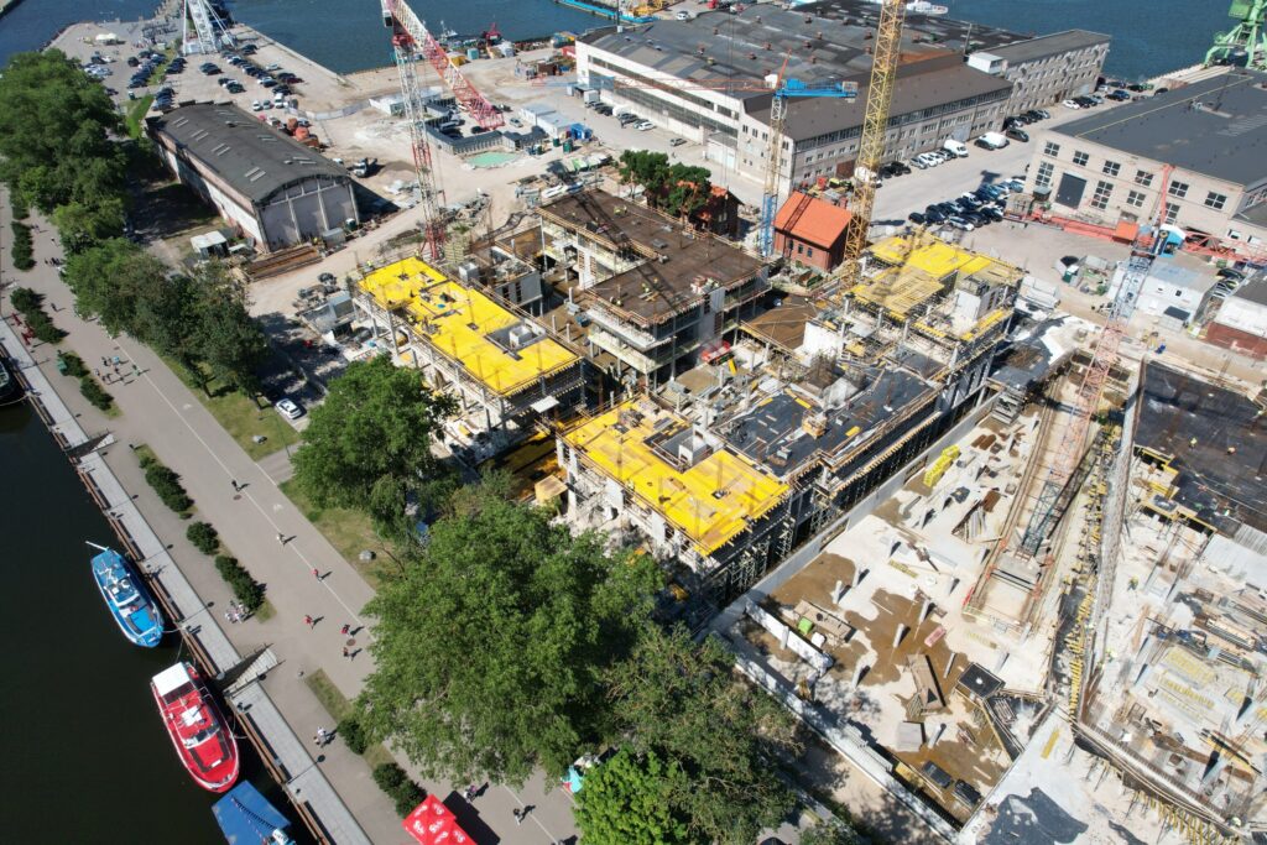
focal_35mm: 22
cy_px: 422
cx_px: 634
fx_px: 774
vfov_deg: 57.2
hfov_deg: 78.6
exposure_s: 1/2000
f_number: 2.8
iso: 100
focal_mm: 8.38
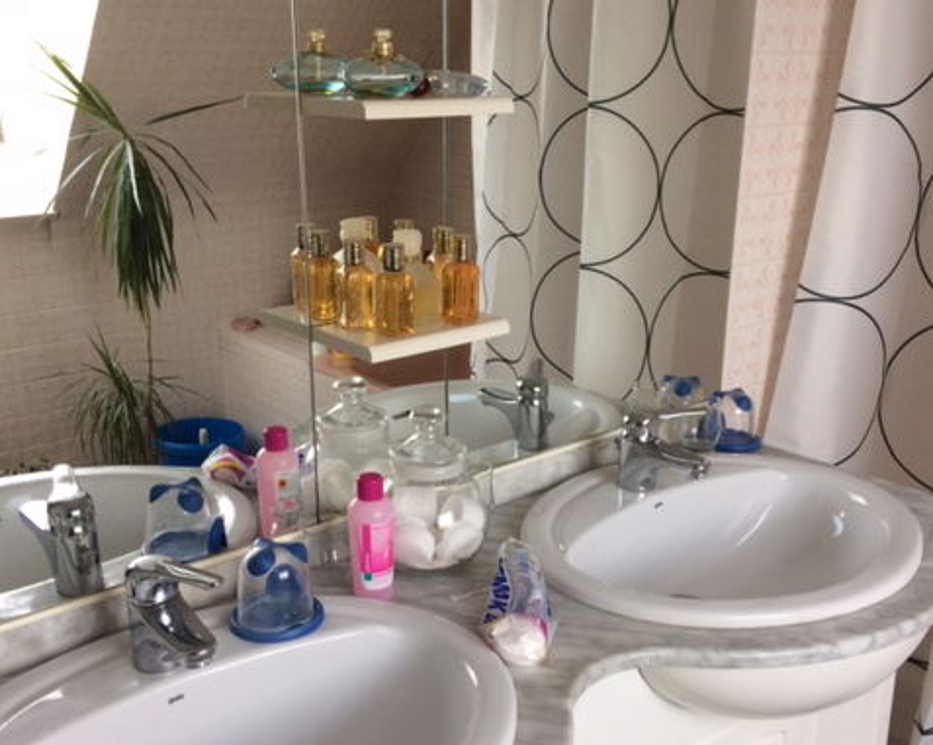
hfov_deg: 48.0
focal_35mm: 38
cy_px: 407
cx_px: 466
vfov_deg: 39.1
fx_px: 1049
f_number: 2.2
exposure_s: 1/33
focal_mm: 4.15
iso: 40
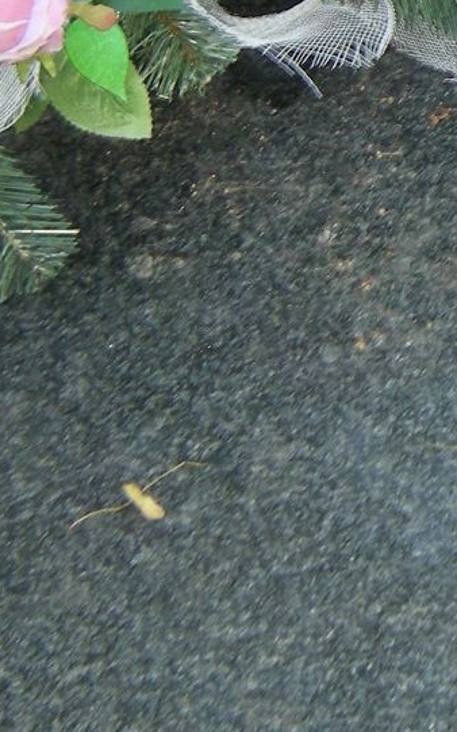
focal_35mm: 118
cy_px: -19
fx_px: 2352
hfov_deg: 10.7
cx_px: 665
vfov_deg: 17.2
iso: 84
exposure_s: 1/54.1
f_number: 2.9
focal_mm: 5.3
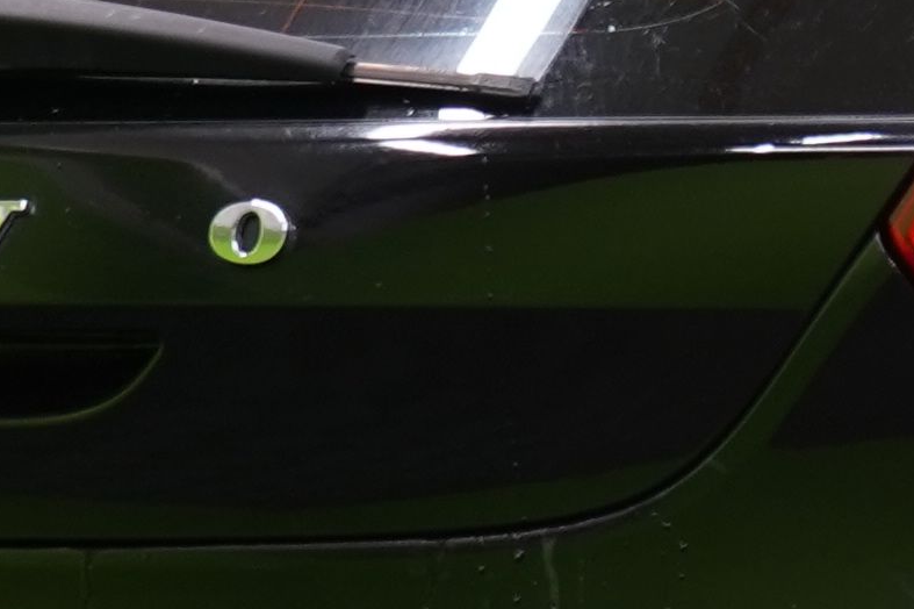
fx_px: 12968
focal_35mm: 511
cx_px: 1692
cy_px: 414
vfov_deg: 2.7
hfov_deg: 4.0
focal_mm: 67
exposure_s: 1/25
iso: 400
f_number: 5.6
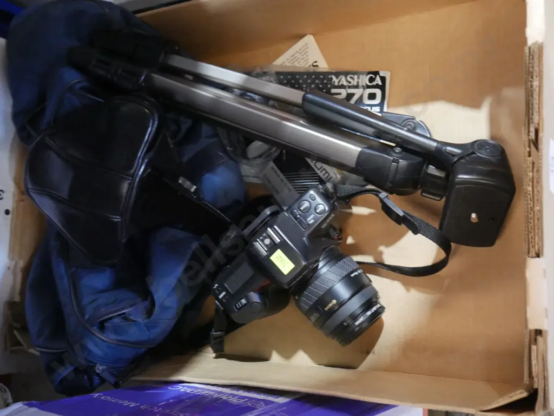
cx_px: 277
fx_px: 640
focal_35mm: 40
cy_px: 208
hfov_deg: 46.8
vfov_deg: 36.0
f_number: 4.4
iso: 3200
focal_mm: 20
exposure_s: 1/60
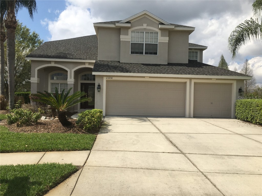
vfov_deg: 48.2
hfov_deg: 61.7
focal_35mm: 29
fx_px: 219
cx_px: 131
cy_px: 98
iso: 25
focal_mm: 4.15
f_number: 2.2
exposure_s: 1/2262
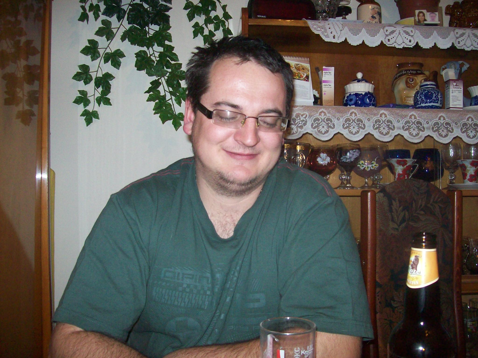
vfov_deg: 39.7
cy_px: 179
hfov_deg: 51.4
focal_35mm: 36
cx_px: 239
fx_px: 497
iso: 200
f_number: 2.7
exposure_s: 1/64
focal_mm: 6
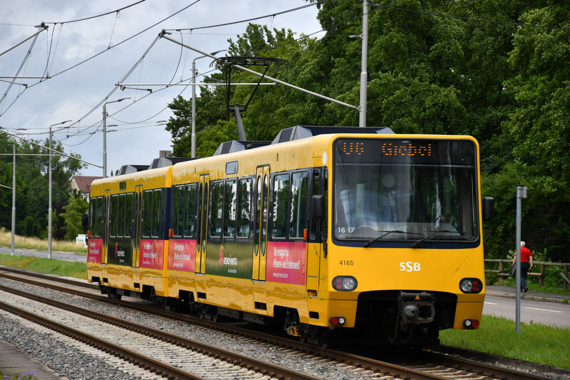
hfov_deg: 13.7
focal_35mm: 150
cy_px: 190
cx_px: 285
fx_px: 2375
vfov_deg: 9.1
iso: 400
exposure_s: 1/1600
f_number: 7.1
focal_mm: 100
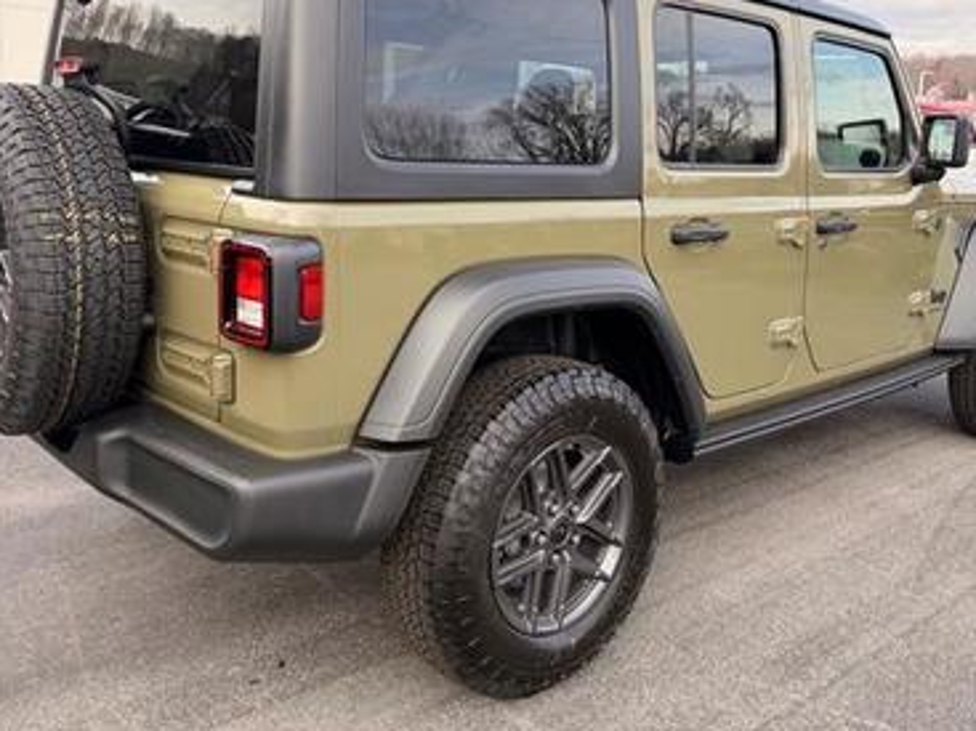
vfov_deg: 42.5
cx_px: 519
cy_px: 266
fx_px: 930
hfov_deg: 55.3
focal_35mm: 33
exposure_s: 1/689
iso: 80
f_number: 1.78
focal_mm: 6.76
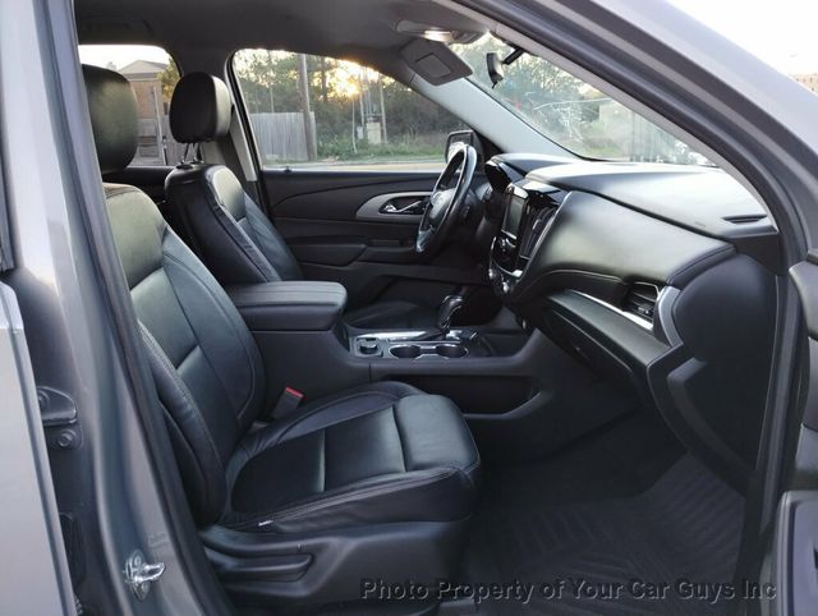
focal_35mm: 28
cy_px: 308
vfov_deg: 49.9
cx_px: 409
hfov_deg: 63.4
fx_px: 663
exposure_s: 1/40
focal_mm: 4.27
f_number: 1.8
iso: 356
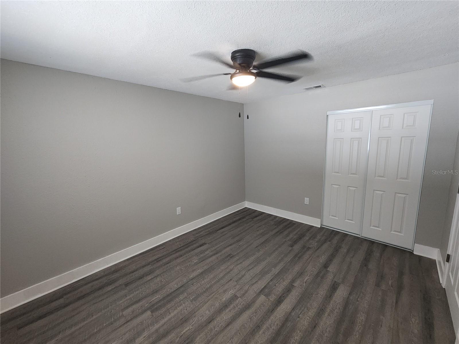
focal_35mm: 13
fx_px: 172
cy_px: 172
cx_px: 230
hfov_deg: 106.2
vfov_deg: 89.9
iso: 400
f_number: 2.2
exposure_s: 1/60
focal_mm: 2.2
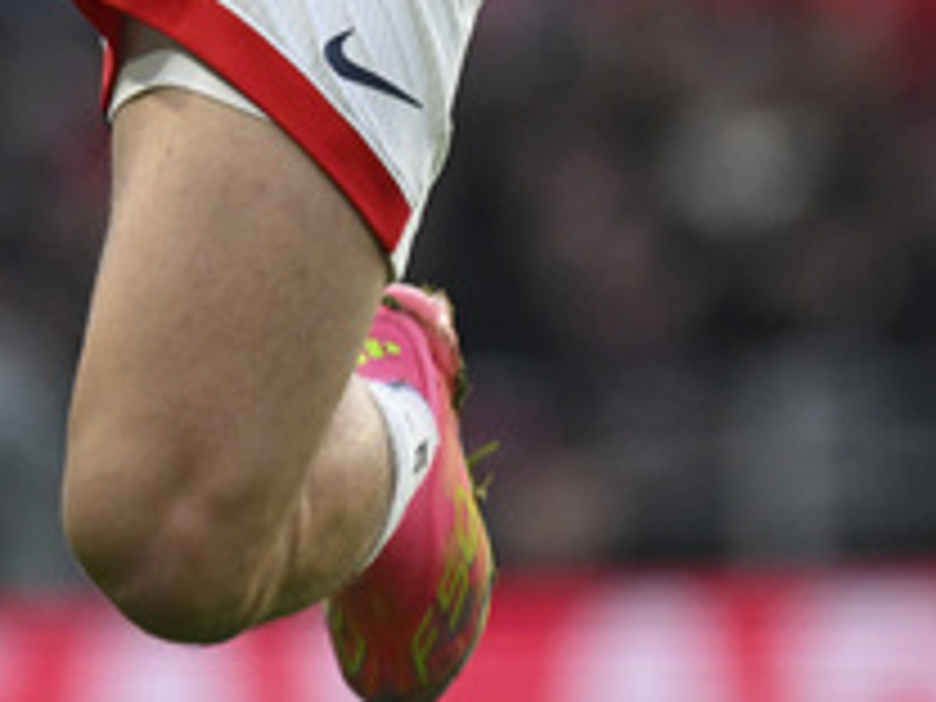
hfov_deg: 1.0
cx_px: -22
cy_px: -637
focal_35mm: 1893
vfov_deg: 0.8
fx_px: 51186
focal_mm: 400
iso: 3200
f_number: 4.5
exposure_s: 1/1600
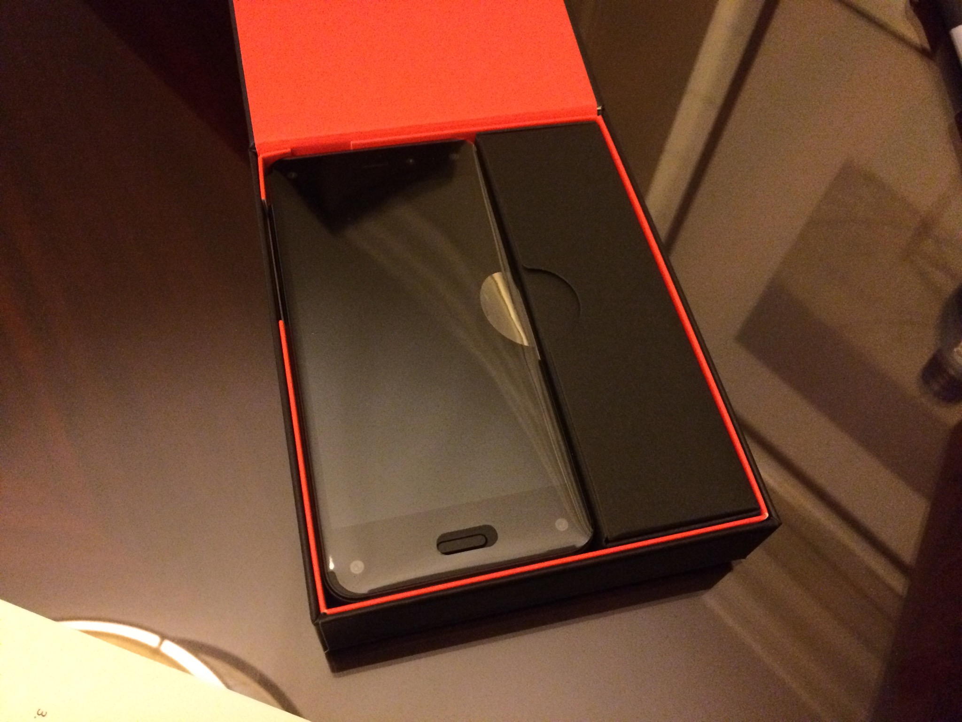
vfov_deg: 48.2
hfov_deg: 61.7
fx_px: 806
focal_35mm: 29
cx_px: 481
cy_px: 361
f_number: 2.2
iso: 400
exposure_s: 1/15
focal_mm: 4.15
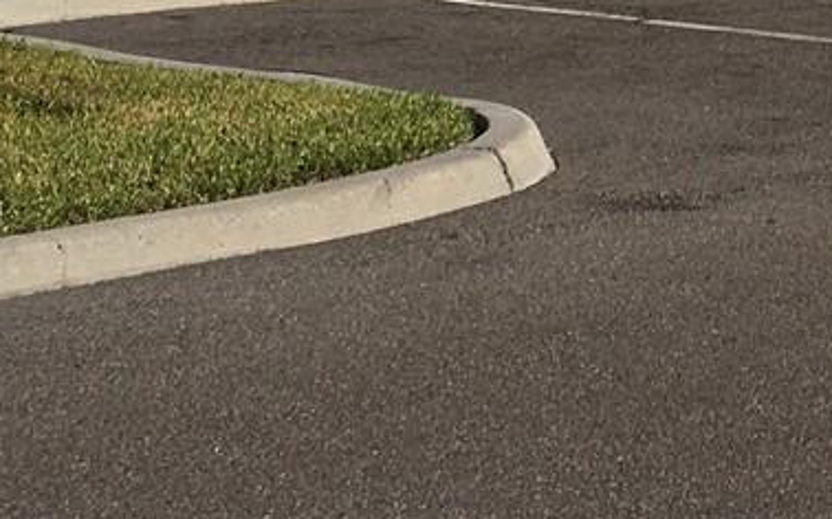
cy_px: -213
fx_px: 2947
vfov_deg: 9.8
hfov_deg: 15.6
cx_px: 931
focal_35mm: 130
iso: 25
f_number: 2.2
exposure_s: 1/3077
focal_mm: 4.15
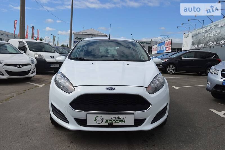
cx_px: 112
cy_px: 75
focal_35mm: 30
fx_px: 187
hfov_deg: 62.0
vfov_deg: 43.5
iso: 100
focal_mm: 20
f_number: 9
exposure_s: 1/320
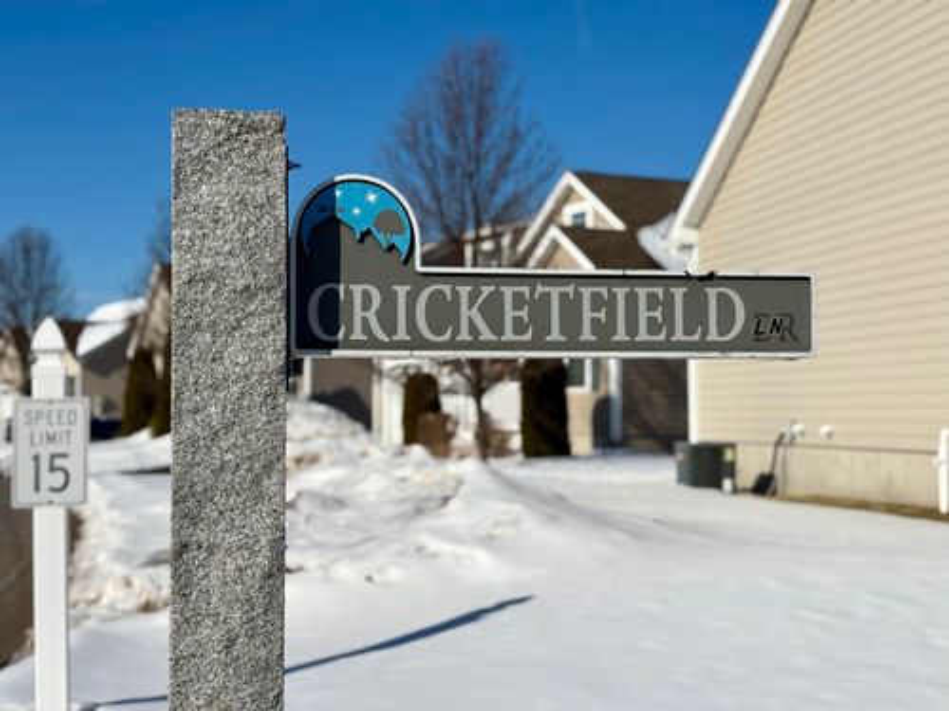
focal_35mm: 52
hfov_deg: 36.8
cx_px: 474
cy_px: 356
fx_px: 1426
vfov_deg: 28.0
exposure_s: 1/6369
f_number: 1.6
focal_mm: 5.96
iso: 25
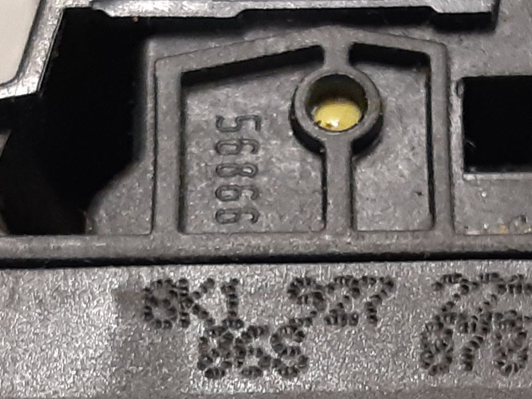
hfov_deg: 31.5
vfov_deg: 23.5
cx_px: 347
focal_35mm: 61
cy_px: 340
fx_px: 938
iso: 200
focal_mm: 3.93
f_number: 1.7
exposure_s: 1/33
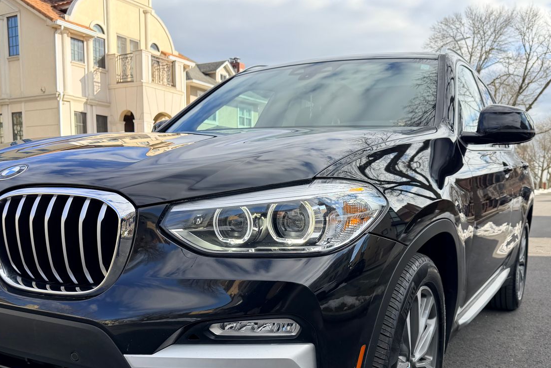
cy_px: 265
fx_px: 551
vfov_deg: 36.2
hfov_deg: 53.1
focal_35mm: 36
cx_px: 256
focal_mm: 6.76
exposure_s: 1/2053
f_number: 1.78
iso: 100
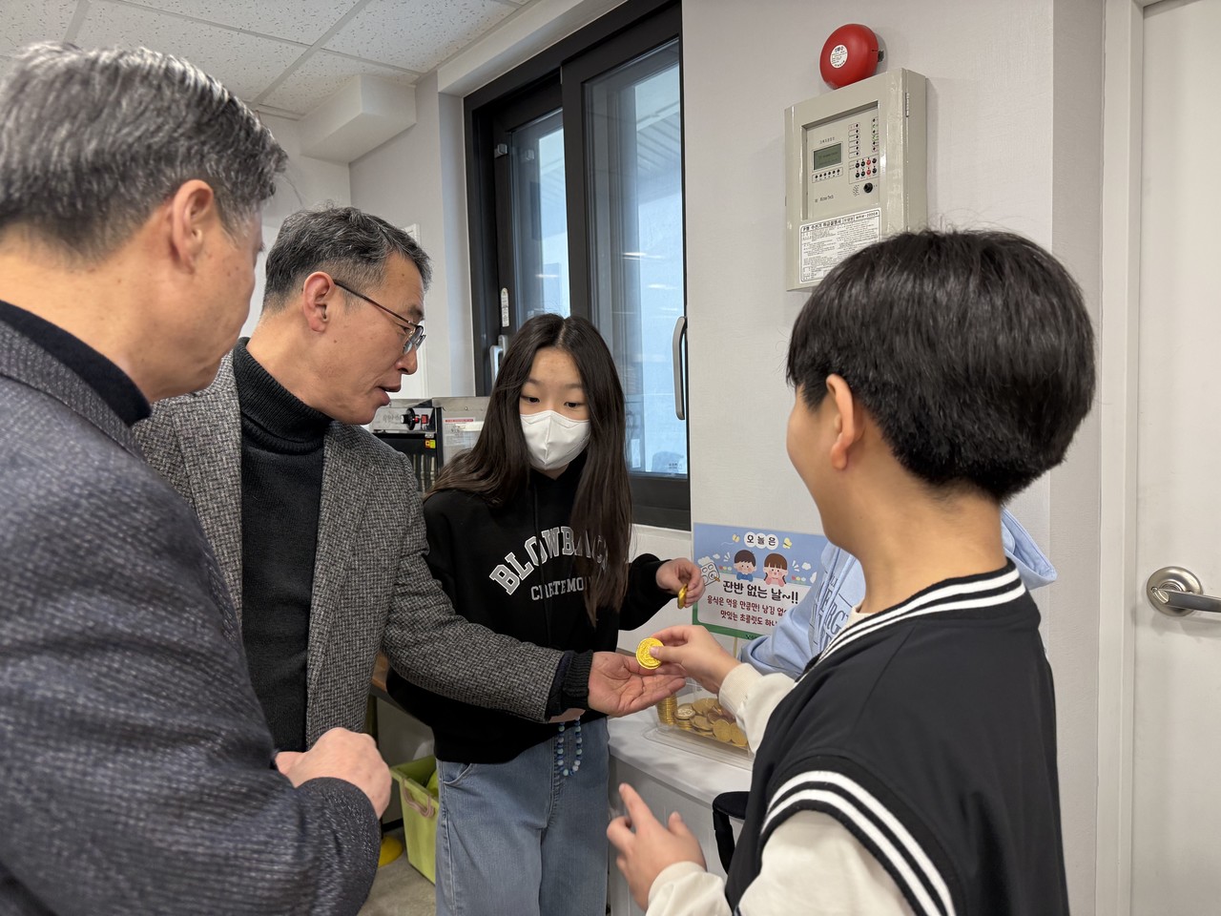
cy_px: 458
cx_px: 610
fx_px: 847
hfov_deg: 71.6
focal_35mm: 24
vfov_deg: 56.8
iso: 160
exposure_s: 1/60
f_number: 1.78
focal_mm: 6.76
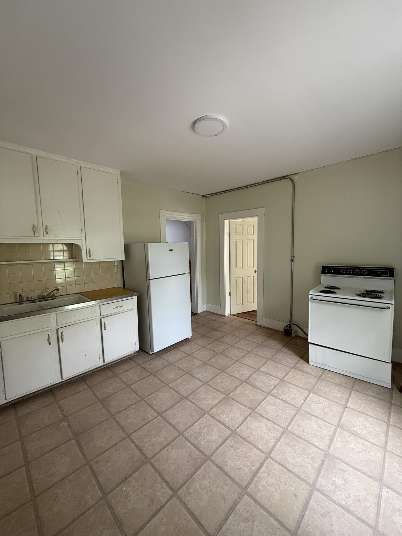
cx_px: 201
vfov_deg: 102.1
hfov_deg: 85.7
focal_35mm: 14
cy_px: 268
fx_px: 217
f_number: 2.2
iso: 200
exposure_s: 1/120
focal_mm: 2.22
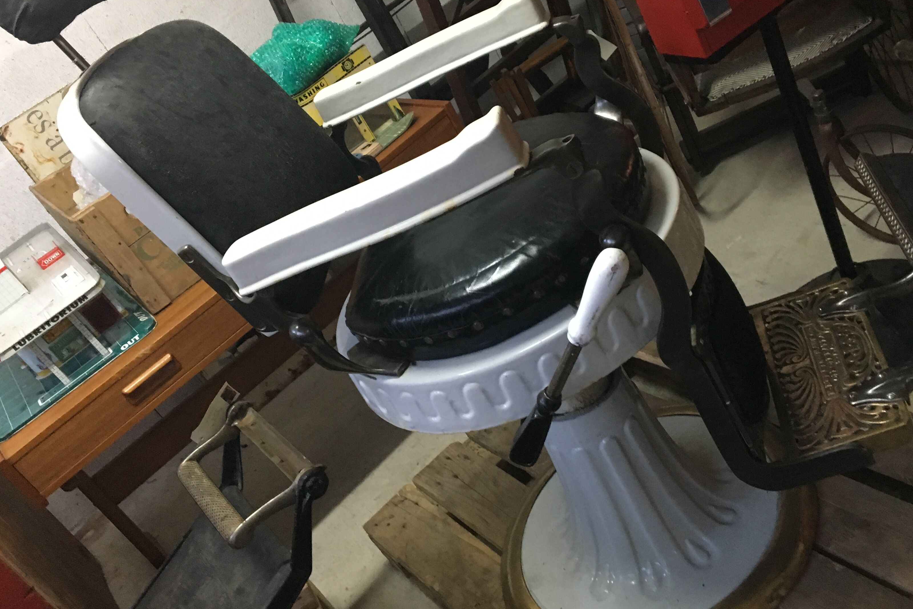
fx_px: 964
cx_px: 502
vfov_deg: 35.0
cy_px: 273
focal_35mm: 38
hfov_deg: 50.6
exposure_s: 1/25
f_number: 2.2
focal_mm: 4.15
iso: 200
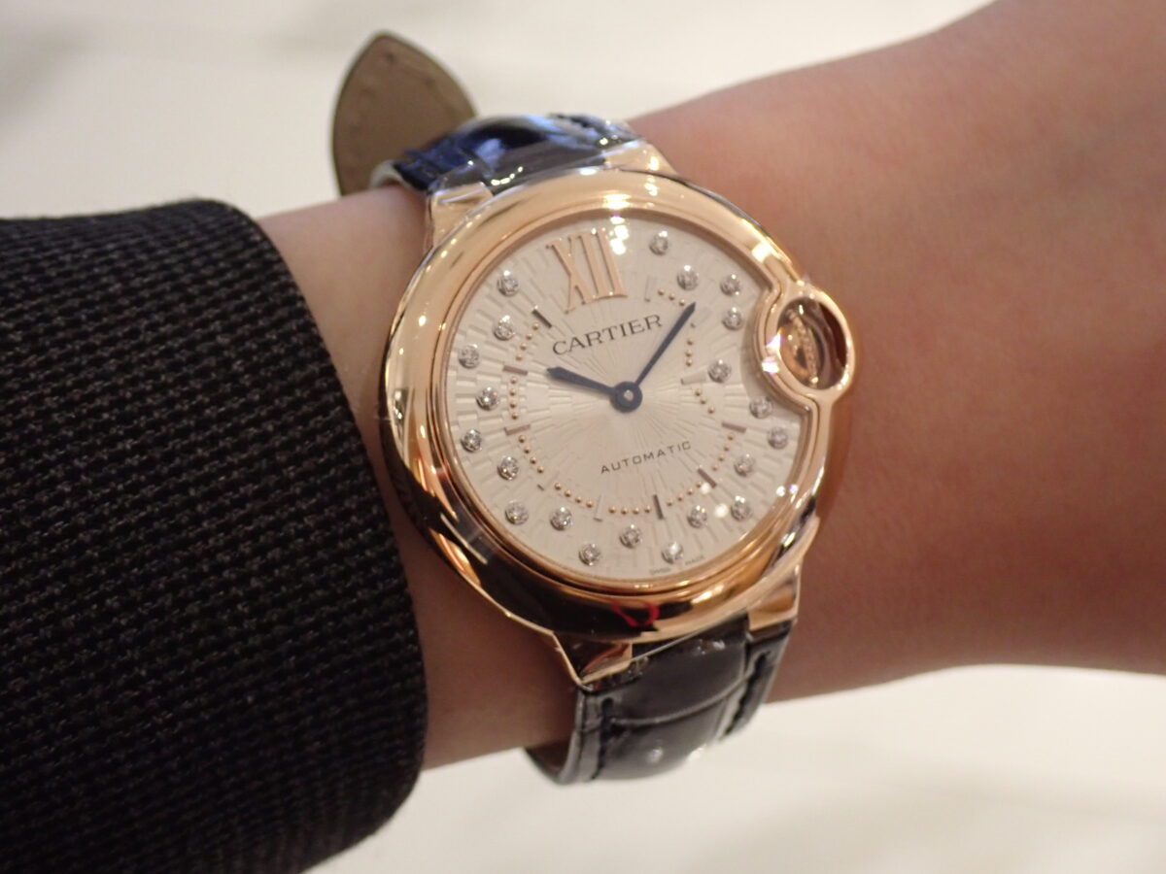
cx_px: 583
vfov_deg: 19.1
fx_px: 2594
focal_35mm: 77
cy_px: 437
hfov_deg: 25.3
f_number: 4.1
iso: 640
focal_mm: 13.65
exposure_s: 1/80
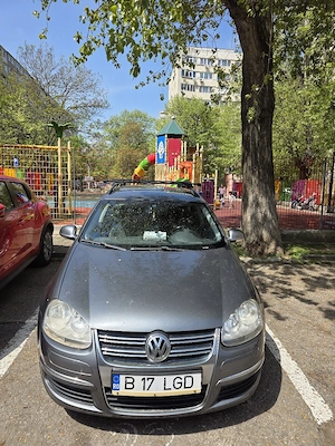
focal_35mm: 23
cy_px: 223
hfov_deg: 58.9
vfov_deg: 73.9
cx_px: 168
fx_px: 297
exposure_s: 1/5000
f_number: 1.7
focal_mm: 6.3
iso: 80
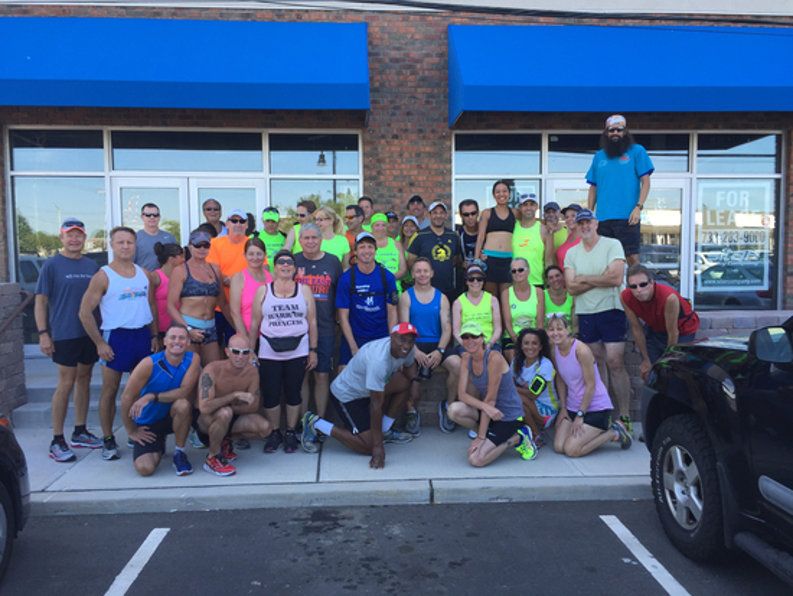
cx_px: 396
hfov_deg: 61.6
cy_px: 298
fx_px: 665
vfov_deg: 48.3
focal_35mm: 29
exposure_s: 1/250
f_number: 2.2
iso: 32
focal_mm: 4.15
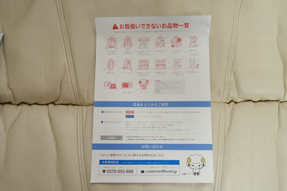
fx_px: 207
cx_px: 144
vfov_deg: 49.6
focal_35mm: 26
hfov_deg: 69.4
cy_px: 96
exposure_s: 1/30
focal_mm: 9.4
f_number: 2.5
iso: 125
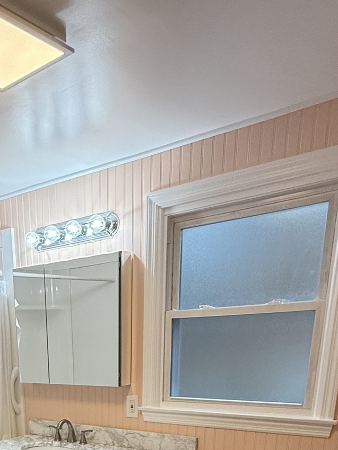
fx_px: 495
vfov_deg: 38.8
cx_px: 52
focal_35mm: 38
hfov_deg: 36.0
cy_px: 513
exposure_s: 1/120
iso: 200
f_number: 2.2
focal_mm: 2.22
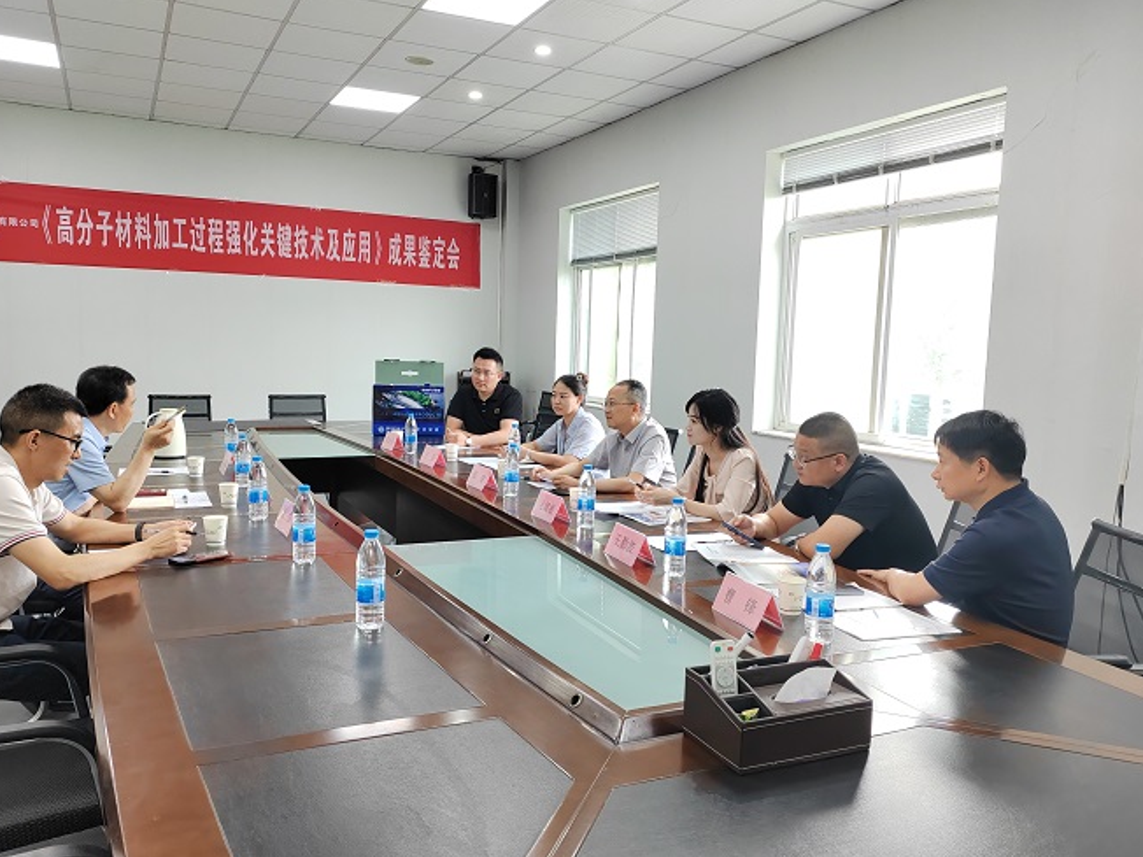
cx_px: 561
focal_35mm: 29
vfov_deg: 48.2
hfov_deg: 61.7
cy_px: 437
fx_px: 958
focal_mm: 6.14
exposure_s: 1/100
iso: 1250
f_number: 1.8
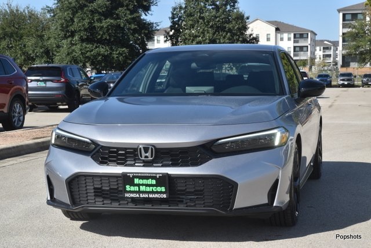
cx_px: 186
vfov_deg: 18.2
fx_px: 773
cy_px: 124
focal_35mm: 75
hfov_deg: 27.0
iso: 200
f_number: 10
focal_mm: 50
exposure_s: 1/400
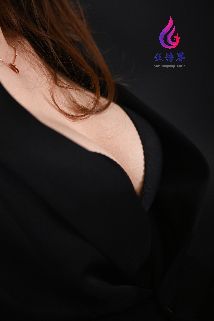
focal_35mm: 70
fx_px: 624
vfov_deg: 28.8
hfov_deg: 19.5
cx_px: 107
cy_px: 160
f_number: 2.8
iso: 100
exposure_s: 1/160
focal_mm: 70
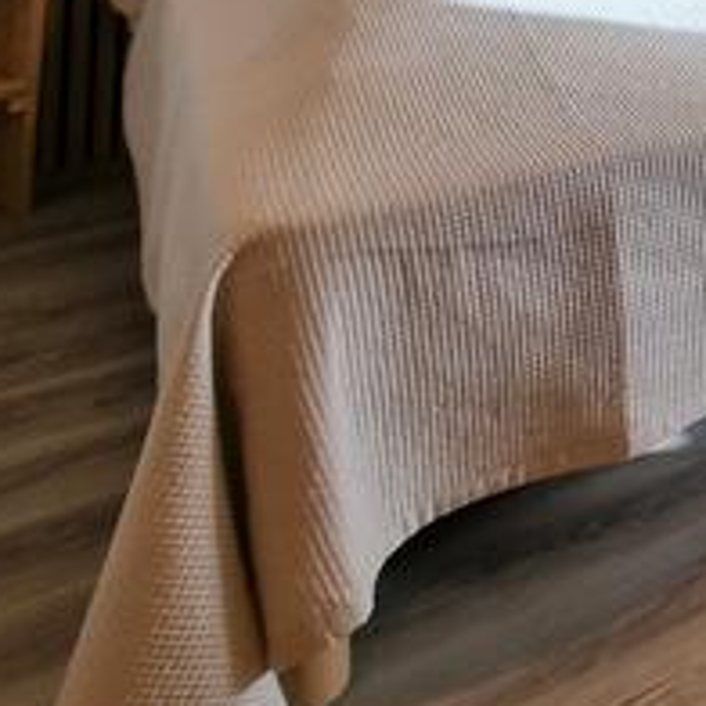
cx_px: 1246
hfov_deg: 22.5
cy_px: -357
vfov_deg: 26.2
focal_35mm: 47
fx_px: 1085
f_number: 2.2
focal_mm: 2.2
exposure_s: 1/60
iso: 50
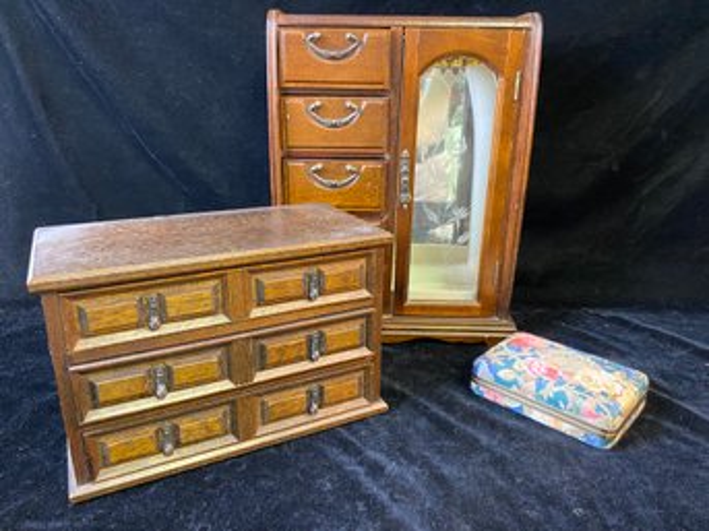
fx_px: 532
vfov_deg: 53.0
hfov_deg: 67.3
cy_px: 266
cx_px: 354
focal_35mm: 26
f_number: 1.8
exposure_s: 1/60
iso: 400
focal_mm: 4.25
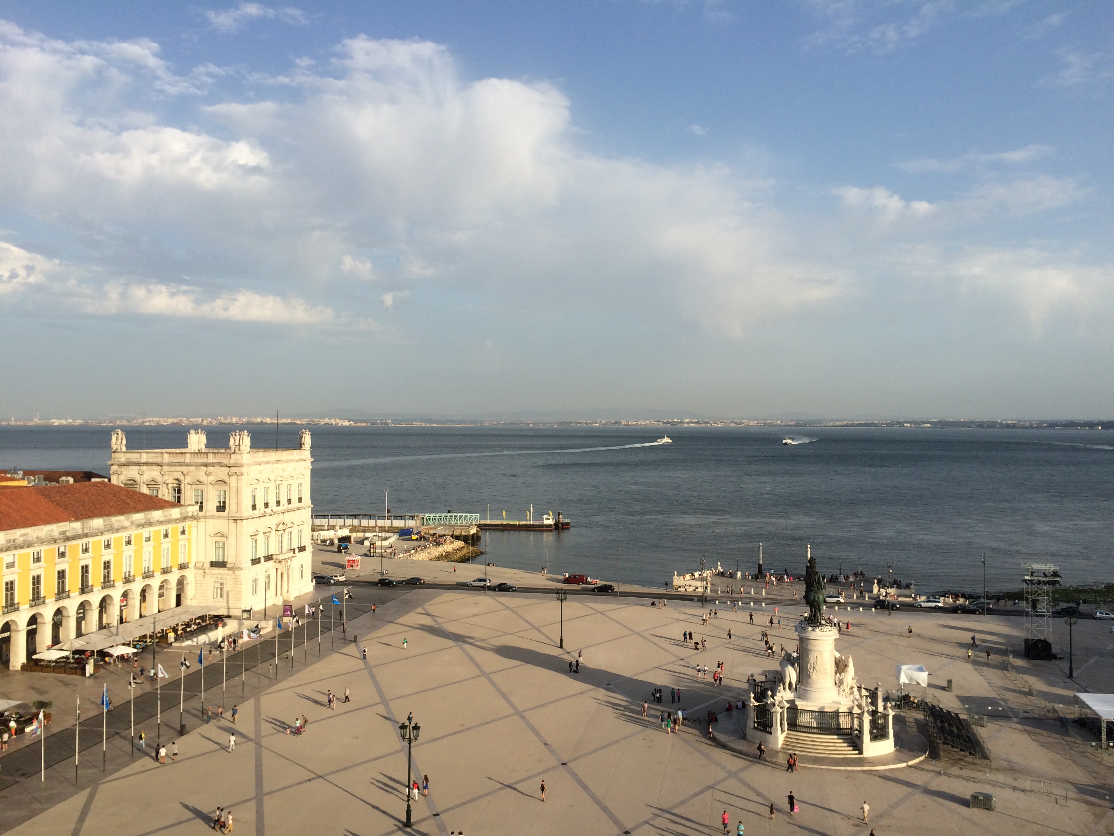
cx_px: 557
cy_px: 418
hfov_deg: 61.7
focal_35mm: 29
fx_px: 933
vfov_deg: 48.2
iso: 32
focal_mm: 4.15
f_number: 2.2
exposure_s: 1/1953
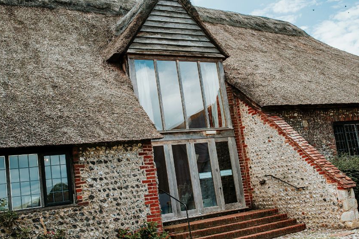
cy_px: 99
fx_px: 499
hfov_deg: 39.5
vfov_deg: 27.0
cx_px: 203
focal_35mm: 50
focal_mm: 35
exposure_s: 1/640
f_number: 4
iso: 100
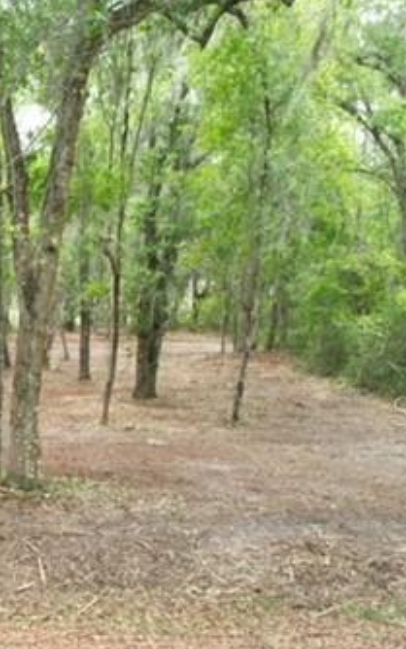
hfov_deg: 27.2
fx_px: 761
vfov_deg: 45.8
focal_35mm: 43
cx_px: -47
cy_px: 410
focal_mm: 8.38
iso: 110
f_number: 2.8
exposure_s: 1/90
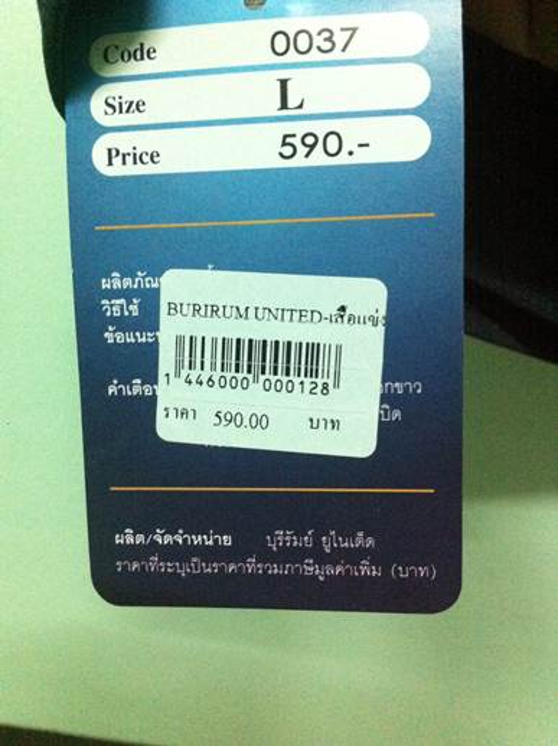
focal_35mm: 35
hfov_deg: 40.6
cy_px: 373
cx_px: 279
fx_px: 754
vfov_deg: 52.7
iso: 800
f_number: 2.8
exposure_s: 1/17
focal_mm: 3.85
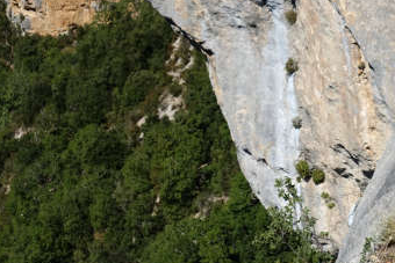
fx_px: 1306
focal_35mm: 119
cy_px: -30
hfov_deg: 17.2
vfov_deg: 11.4
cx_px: 156
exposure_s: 1/800
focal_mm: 16.6
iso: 125
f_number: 6.3
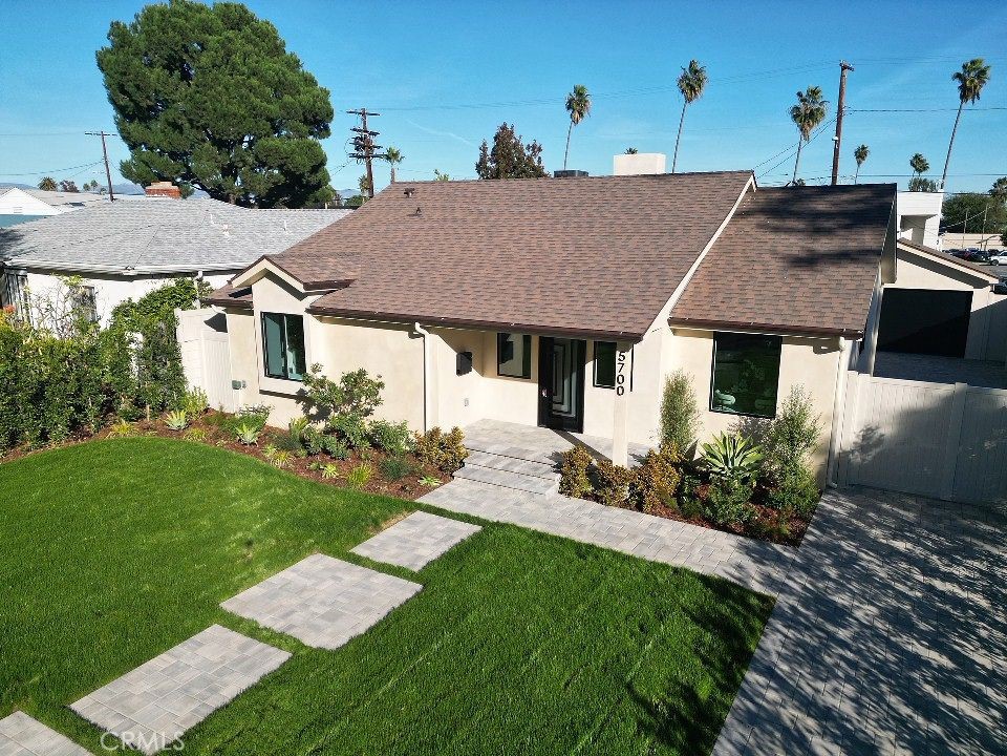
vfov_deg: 56.8
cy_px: 378
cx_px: 504
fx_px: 698
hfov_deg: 71.6
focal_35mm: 24
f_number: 1.7
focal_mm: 6.7
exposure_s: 1/4000
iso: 150
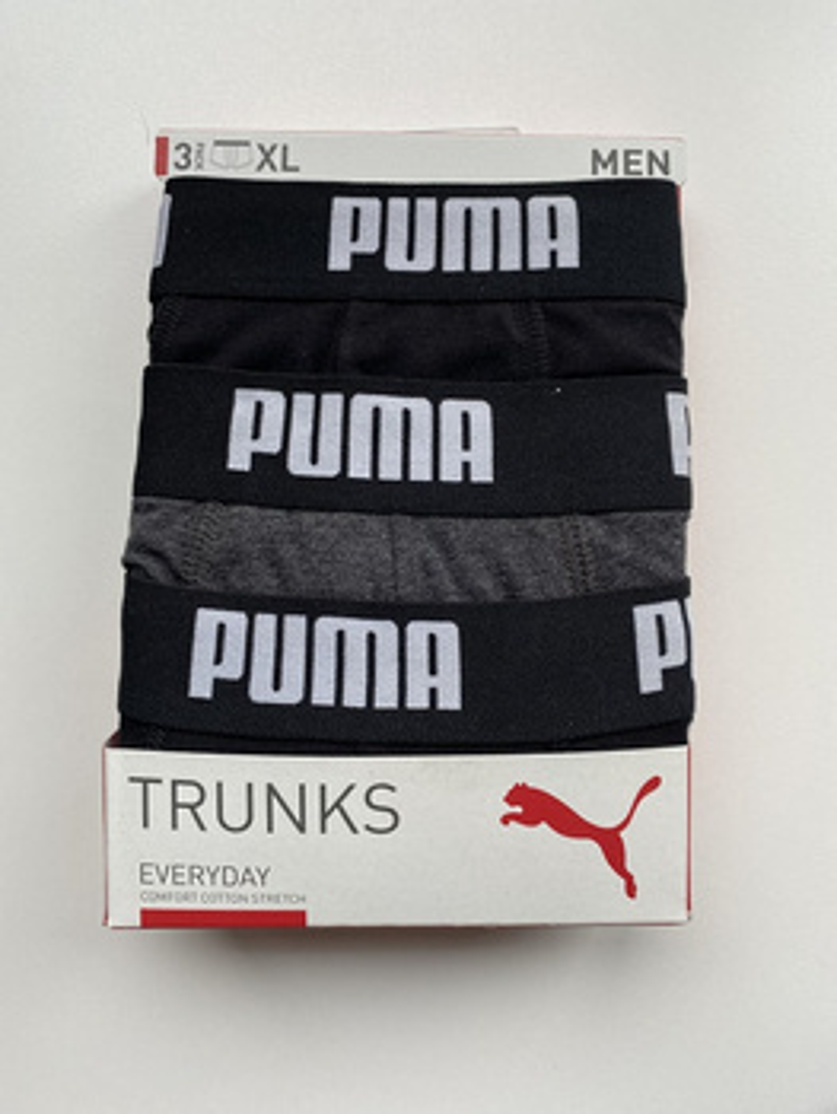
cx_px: 418
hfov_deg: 53.1
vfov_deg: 67.3
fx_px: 837
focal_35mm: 26
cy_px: 557
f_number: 1.8
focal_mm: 4.25
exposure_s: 1/122
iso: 50
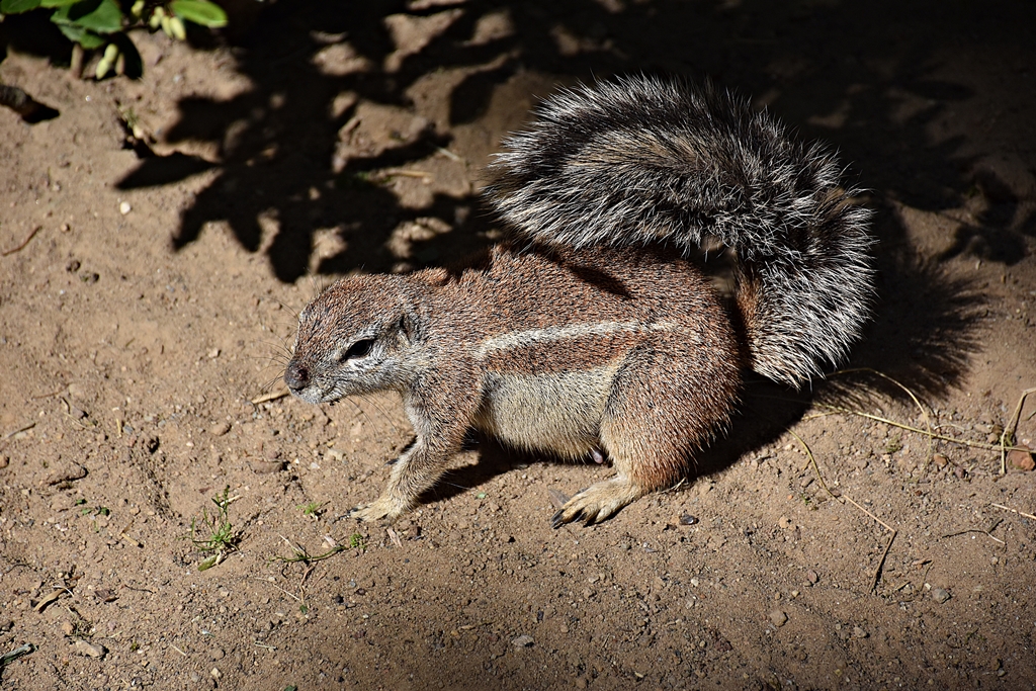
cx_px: 518
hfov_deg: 9.8
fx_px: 6044
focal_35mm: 210
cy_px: 346
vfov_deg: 6.5
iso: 360
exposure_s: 1/2000
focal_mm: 140
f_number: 5.6
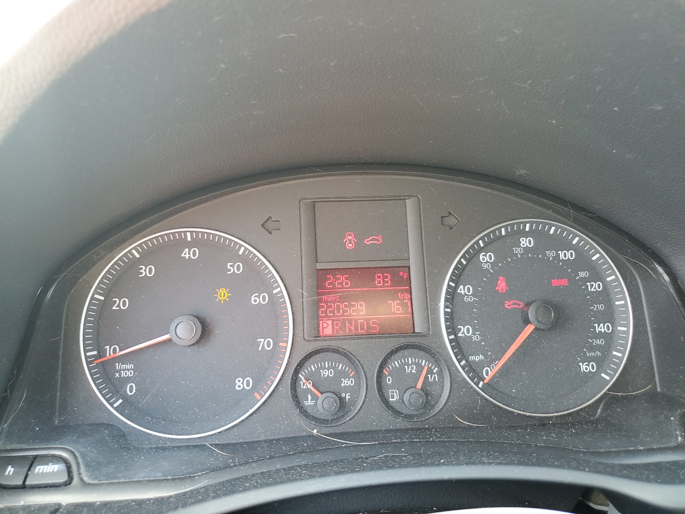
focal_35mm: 26
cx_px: 342
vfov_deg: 53.1
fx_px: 515
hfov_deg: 67.3
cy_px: 257
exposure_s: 1/60.2
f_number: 1.5
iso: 69
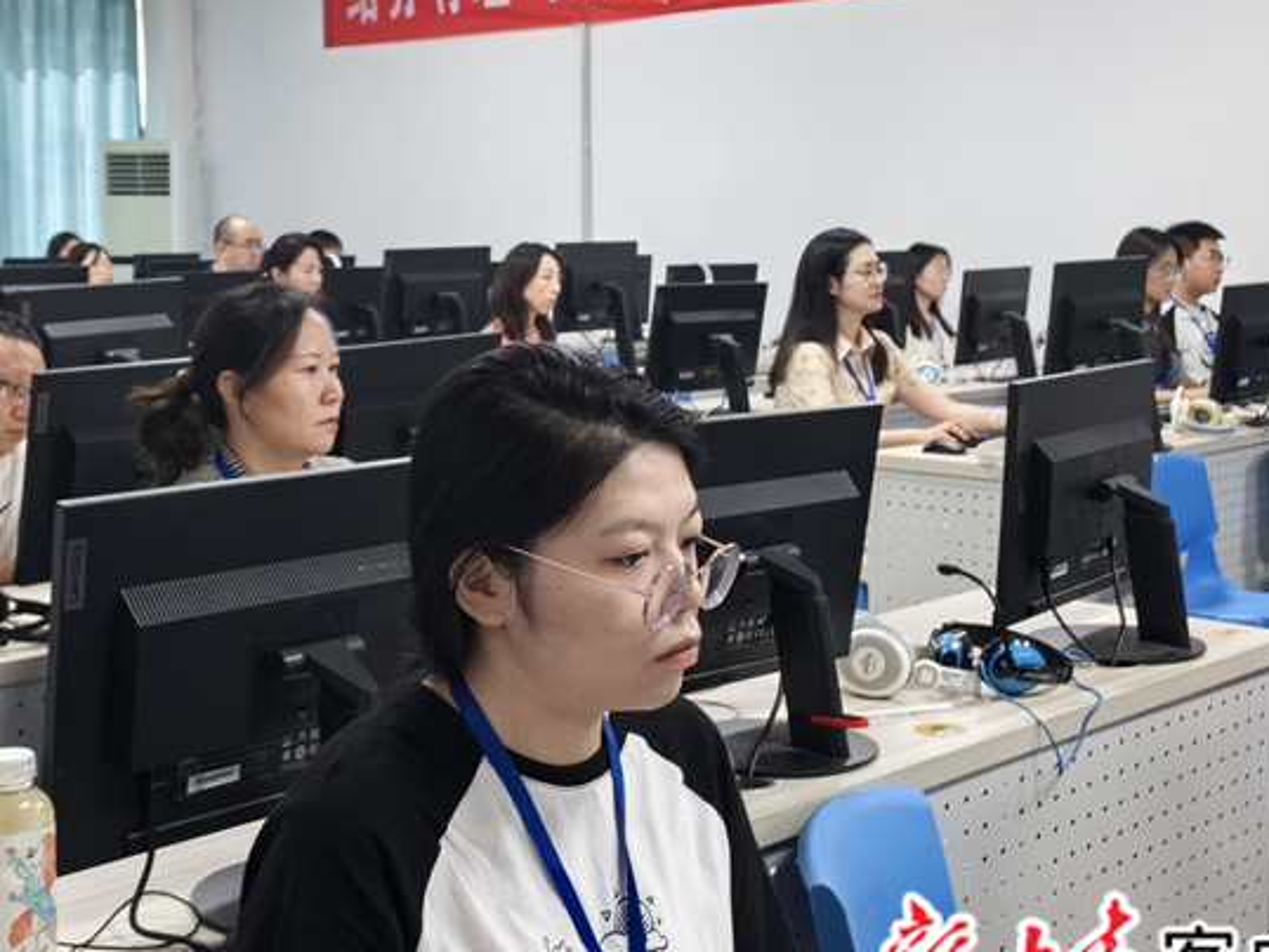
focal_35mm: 55
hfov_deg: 34.8
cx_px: 491
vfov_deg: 26.5
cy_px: 358
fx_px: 2017
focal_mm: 5.75
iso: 400
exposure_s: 1/100
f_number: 2
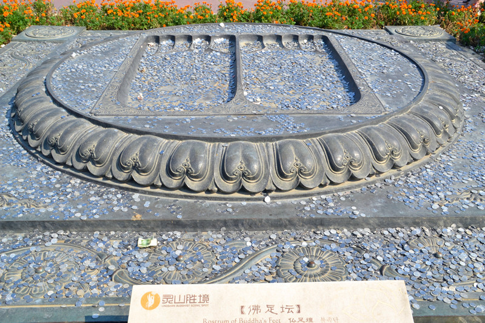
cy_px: 162
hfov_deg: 51.3
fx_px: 505
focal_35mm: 38
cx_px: 242
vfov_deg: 35.5
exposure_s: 1/25
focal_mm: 25
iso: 100
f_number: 25
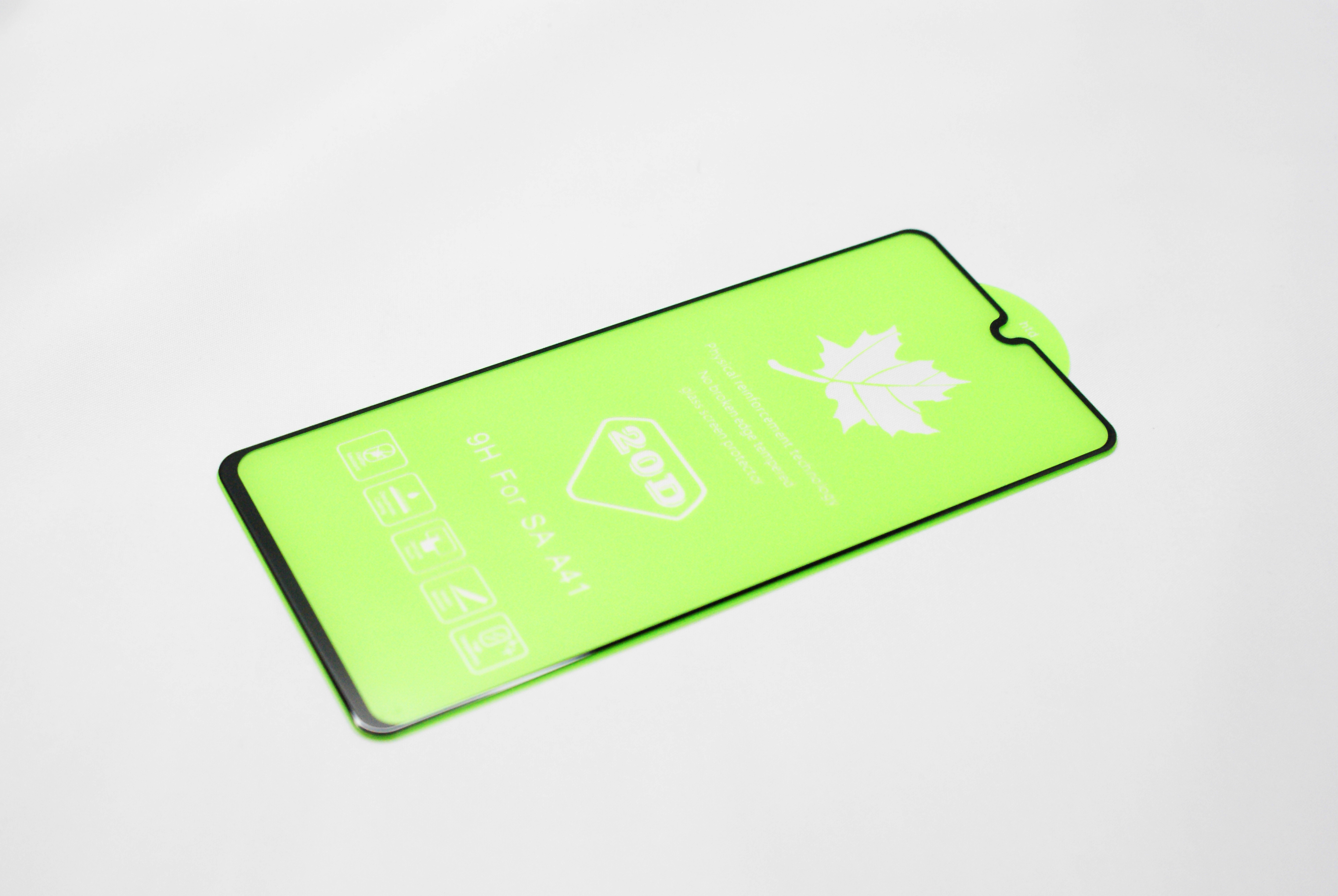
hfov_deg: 37.8
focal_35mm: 52
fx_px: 1954
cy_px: 448
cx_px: 669
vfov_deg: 25.8
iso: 1600
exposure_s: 1/320
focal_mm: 35
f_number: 5.6
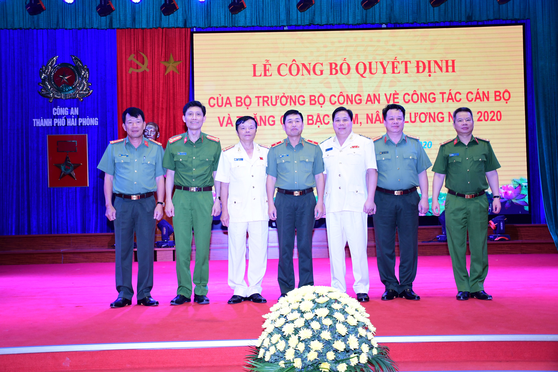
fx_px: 628
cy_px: 186
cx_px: 279
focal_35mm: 40
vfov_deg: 33.0
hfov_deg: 47.9
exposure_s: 1/200
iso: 1000
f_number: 4
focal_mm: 27
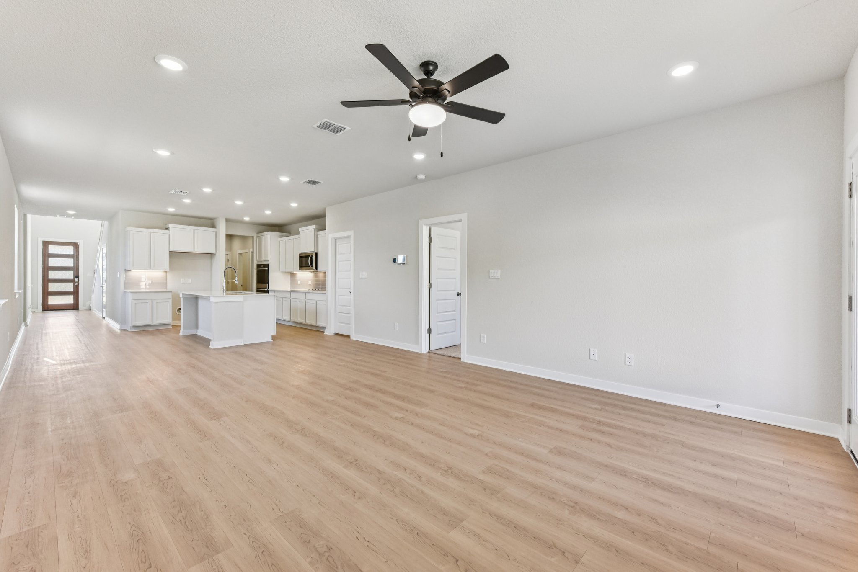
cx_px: 429
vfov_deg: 81.2
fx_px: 334
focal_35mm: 14
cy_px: 286
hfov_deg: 104.2
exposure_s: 1/50
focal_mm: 14
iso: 400
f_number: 8
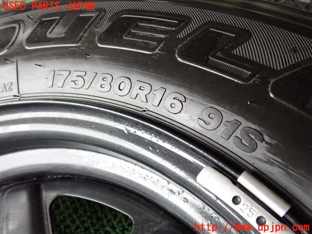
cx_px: 156
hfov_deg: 60.0
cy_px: 117
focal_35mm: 30
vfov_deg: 46.8
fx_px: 270
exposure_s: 1/500
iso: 1250
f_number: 2.3
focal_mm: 5.4
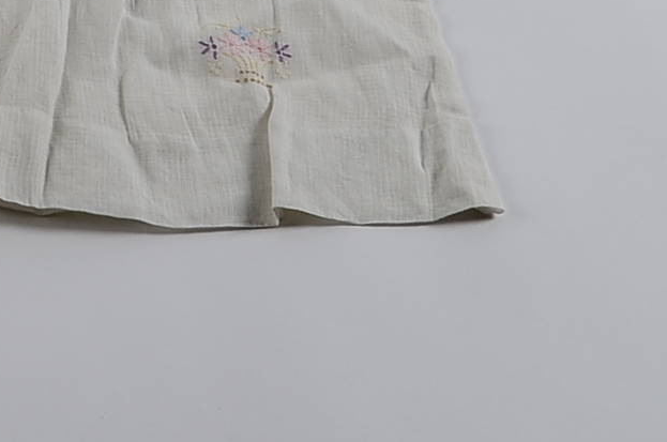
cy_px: -222
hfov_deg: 10.9
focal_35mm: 178
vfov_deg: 7.5
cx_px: -461
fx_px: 3292
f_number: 14
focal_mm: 30
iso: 100
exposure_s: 1/160
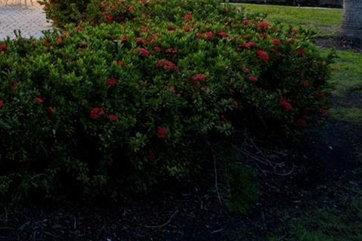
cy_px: -158
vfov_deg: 22.4
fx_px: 442
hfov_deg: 26.9
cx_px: -210
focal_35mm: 44
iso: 200
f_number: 11
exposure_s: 4
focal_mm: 13
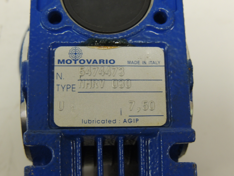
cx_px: 117
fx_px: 406
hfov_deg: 32.2
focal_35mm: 60
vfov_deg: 24.4
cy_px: 88
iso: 400
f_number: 3.7
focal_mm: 10.7
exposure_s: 1/15
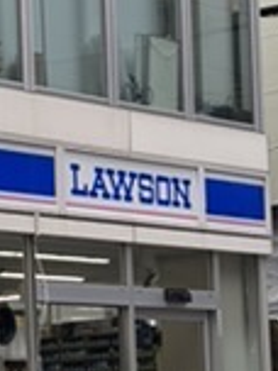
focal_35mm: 164
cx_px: -54
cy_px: 288
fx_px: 1756
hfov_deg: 8.9
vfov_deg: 12.0
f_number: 1.6
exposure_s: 1/195
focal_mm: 5.96
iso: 32
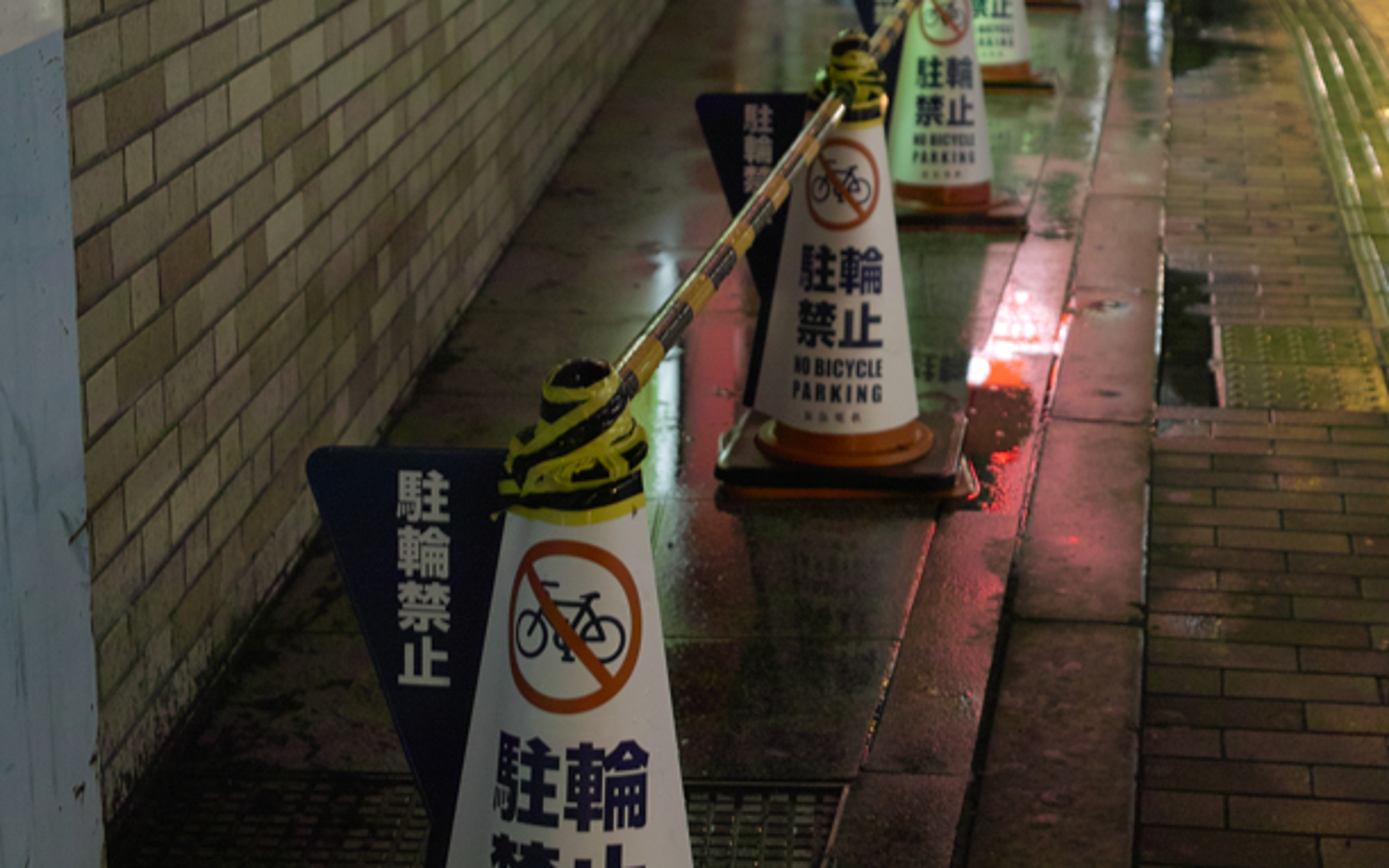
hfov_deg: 29.1
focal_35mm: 70
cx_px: 980
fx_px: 2650
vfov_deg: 18.5
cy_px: 241
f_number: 2.8
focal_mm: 24.2
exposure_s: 1/20
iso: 400
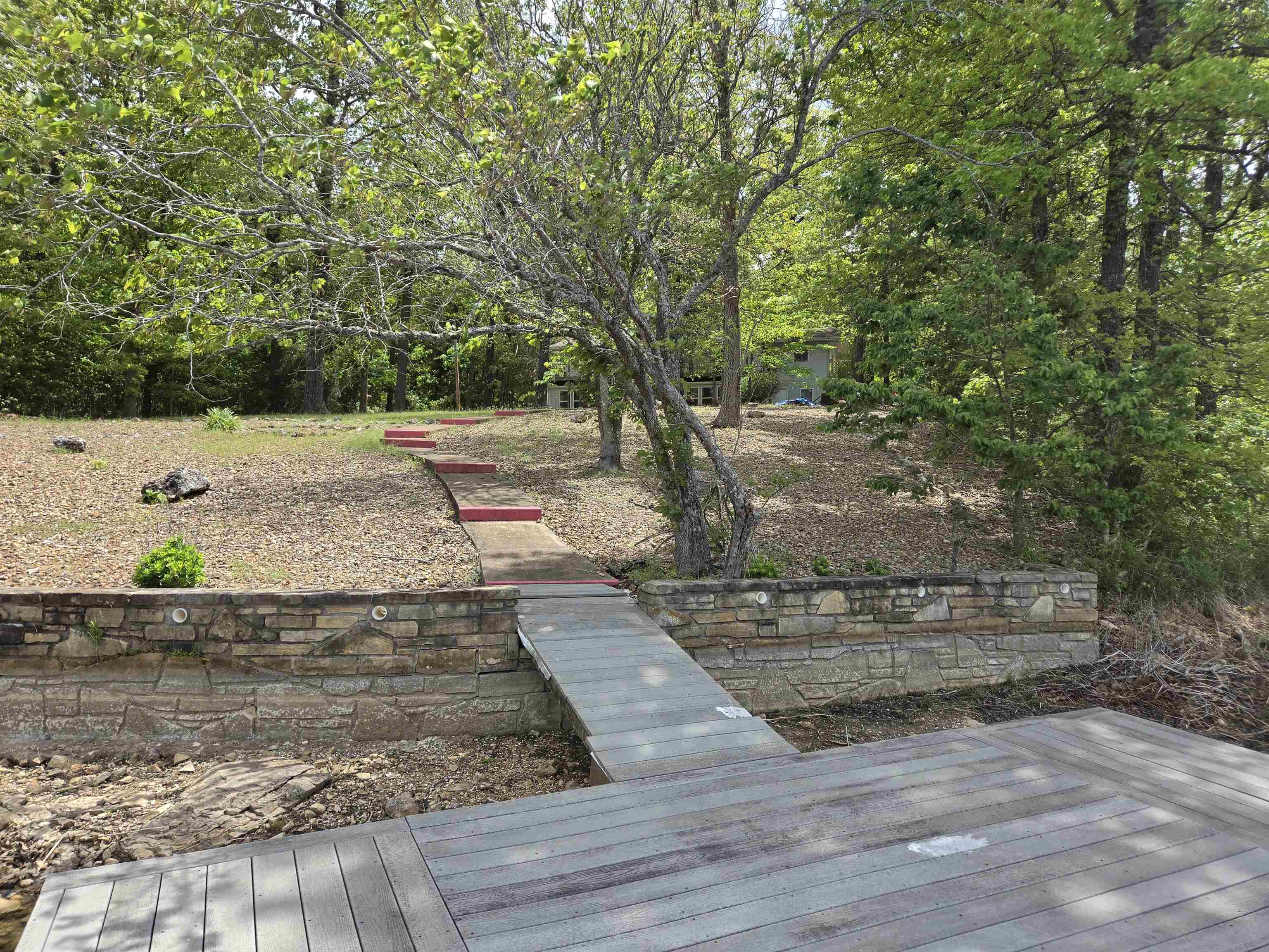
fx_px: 843
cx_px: 634
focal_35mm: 23
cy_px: 476
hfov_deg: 73.9
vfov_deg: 58.9
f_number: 1.8
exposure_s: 1/2111
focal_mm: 5.4
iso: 80
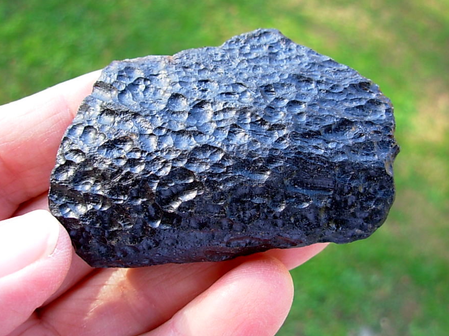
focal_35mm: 44
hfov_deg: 42.9
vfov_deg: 32.8
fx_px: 571
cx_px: 229
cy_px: 142
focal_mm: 6.3
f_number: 2.9
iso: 50
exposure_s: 1/42.7
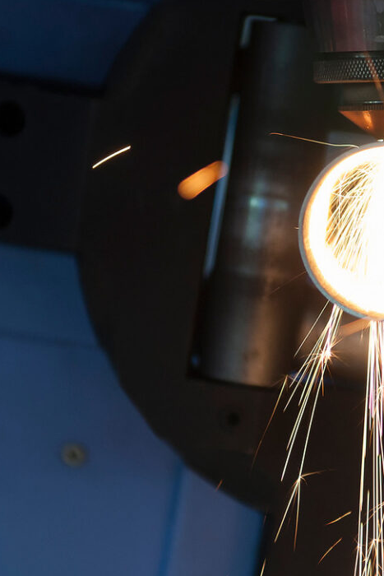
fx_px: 3678
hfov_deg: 6.0
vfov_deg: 8.9
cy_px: 181
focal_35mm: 230
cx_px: 383
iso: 400
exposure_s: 1/100
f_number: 2.8
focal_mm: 70
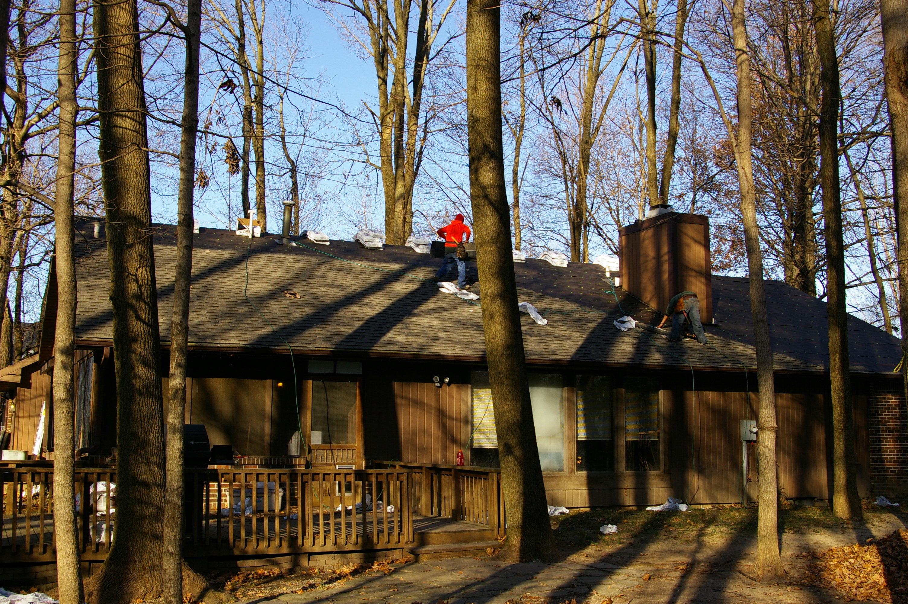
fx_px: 983
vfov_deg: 34.1
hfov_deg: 49.6
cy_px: 302
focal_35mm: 39
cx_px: 454
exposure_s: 1/200
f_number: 8
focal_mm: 26
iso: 200
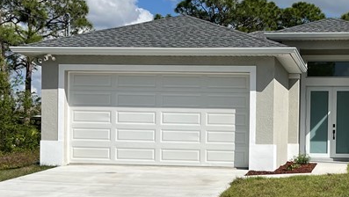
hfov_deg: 28.5
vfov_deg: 16.4
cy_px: 159
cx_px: 266
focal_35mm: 73
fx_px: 676
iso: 50
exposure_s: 1/6897
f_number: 1.6
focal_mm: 5.1
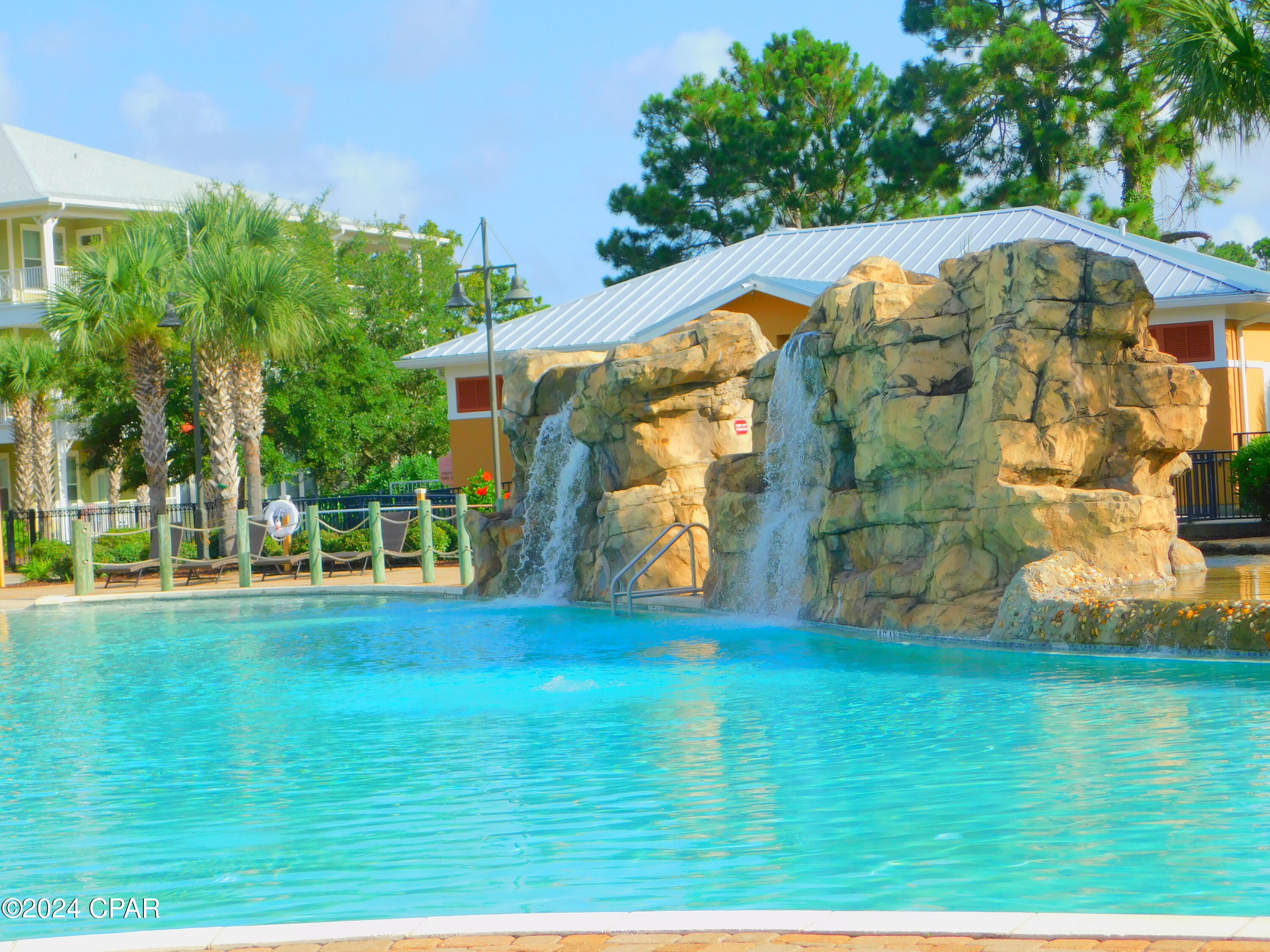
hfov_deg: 27.4
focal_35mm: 71
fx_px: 2605
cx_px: 635
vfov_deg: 20.7
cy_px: 476
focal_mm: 12.6
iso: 125
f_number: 4.3
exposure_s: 1/500
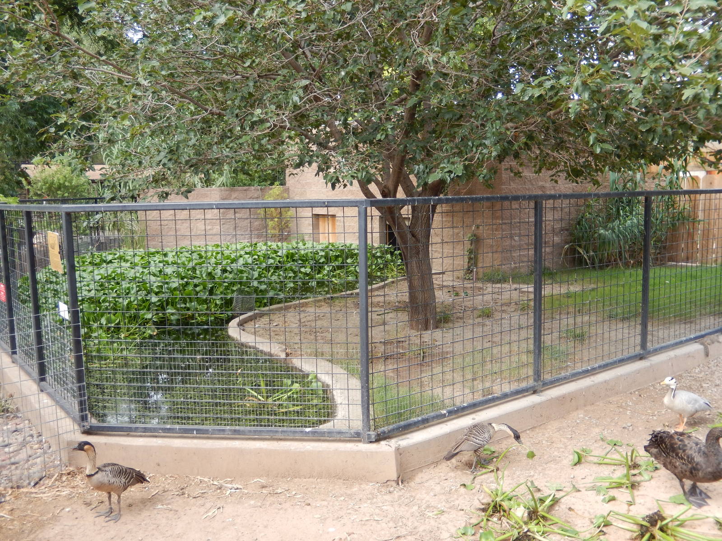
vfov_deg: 44.2
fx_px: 667
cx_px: 361
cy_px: 270
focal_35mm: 32
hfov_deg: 56.8
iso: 125
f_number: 3.8
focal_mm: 5.7
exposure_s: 1/100
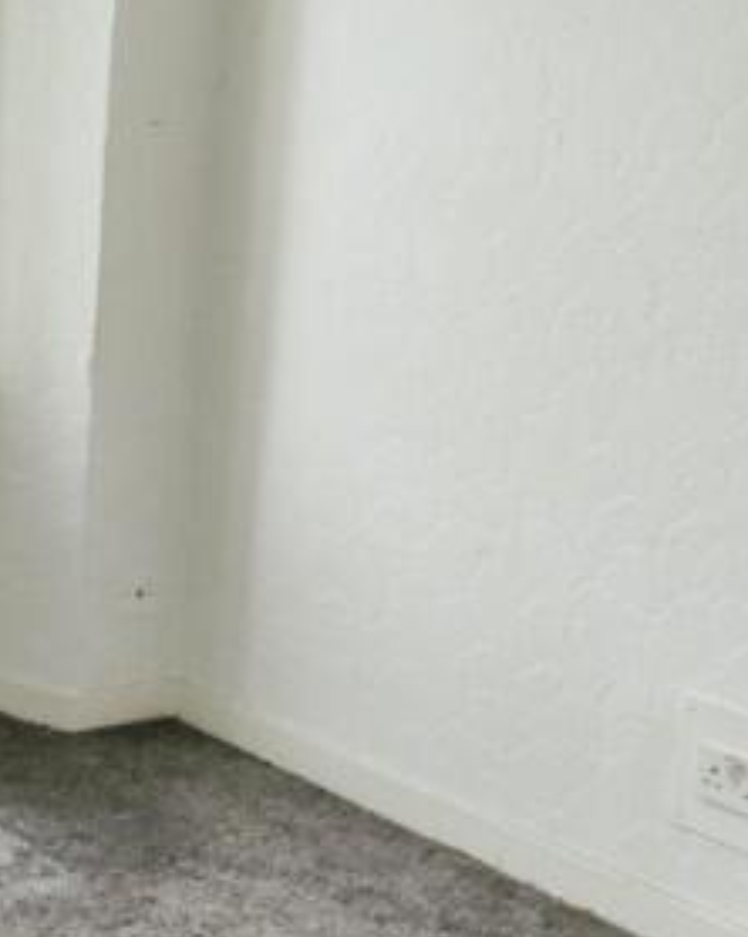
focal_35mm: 72
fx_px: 1995
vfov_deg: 26.4
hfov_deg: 20.3
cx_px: -57
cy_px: 468
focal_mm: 3.6
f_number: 2.8
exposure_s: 1/80
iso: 80
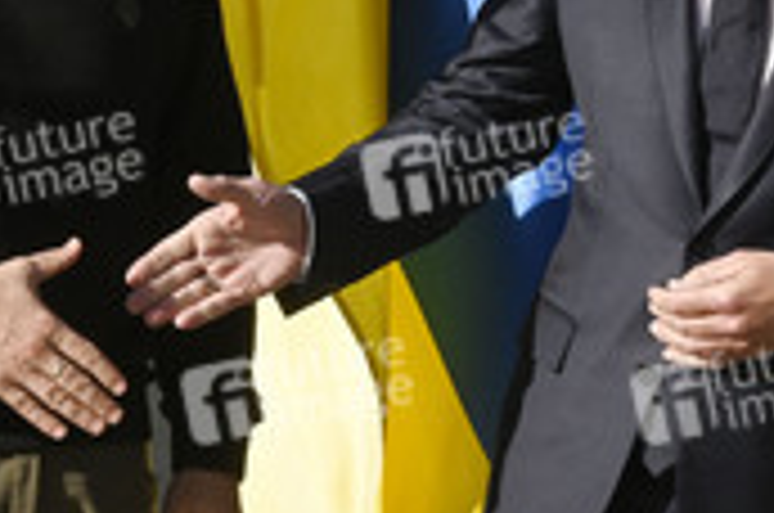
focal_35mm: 355
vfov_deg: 3.9
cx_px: 358
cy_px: 54
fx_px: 7618
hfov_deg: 5.8
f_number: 22
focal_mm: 135
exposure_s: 1/800
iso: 1600
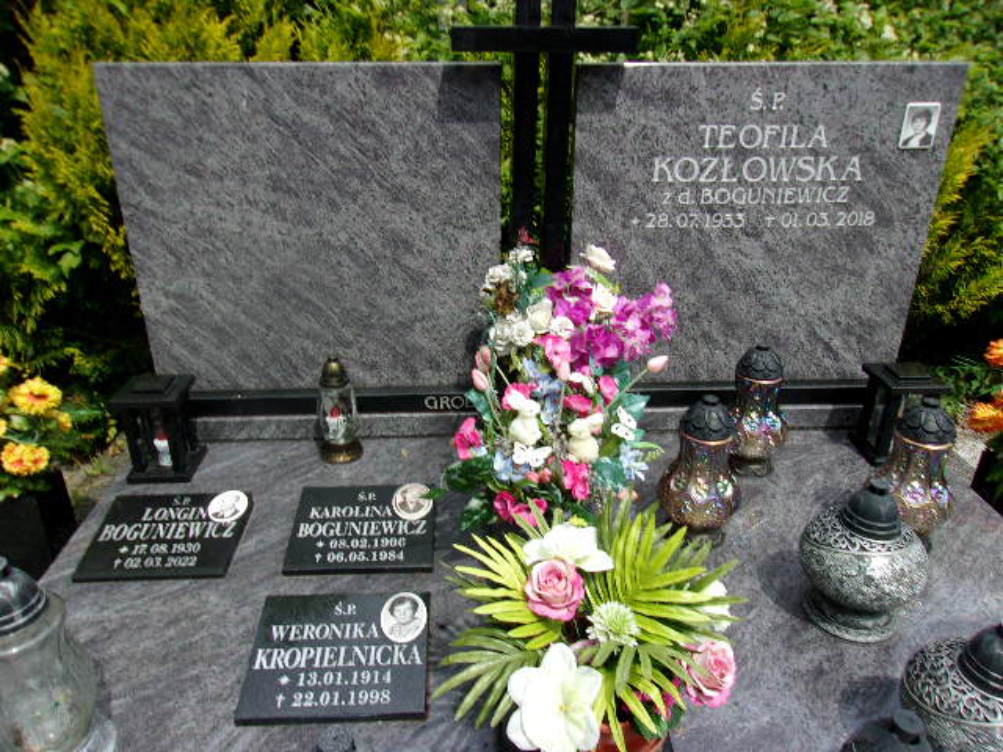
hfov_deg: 65.3
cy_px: 376
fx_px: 782
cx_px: 502
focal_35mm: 27
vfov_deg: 51.4
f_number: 10.4
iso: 80
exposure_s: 1/70
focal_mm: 4.9
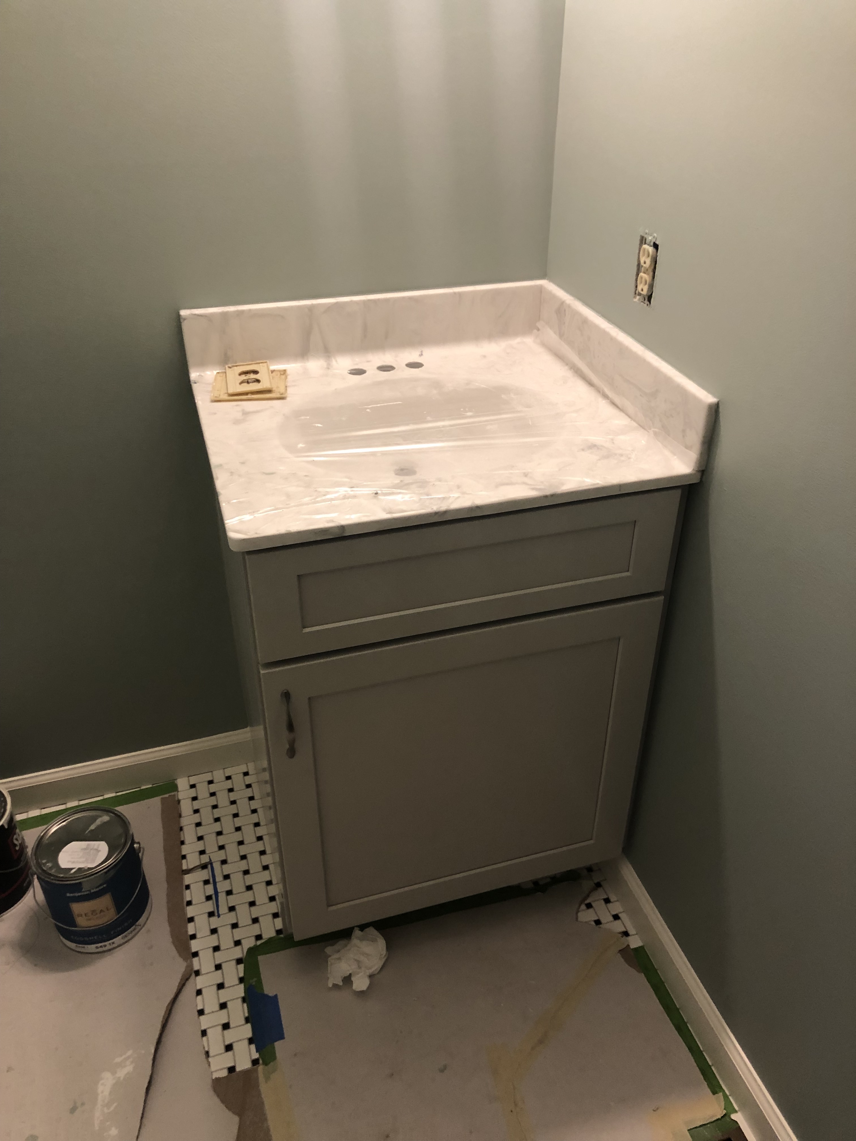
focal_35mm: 28
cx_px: 428
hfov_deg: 49.7
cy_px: 570
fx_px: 923
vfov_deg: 63.4
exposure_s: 1/15
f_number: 1.8
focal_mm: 3.99
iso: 50
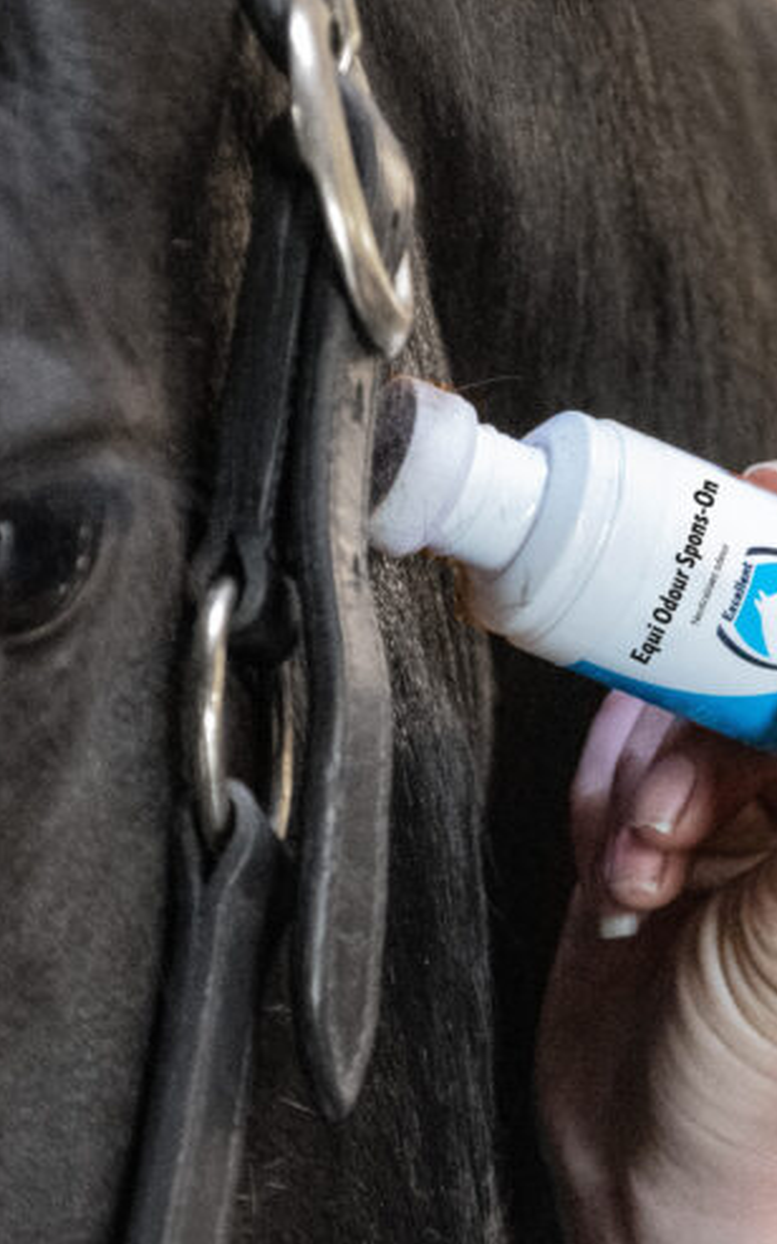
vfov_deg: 6.5
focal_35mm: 324
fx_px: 10981
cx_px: 545
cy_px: 727
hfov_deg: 4.1
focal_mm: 116
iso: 18000
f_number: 5.6
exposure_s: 1/200
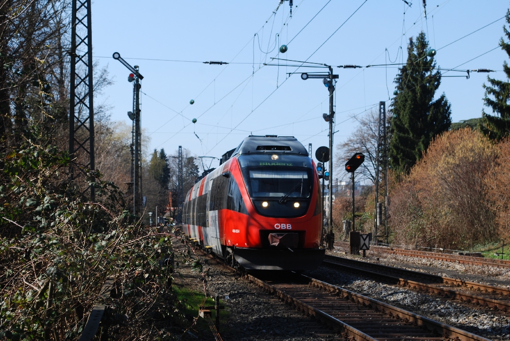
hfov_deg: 24.6
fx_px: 1170
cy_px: 170
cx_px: 255
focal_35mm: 82
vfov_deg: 16.6
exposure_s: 1/160
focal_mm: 55
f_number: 6.3
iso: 100
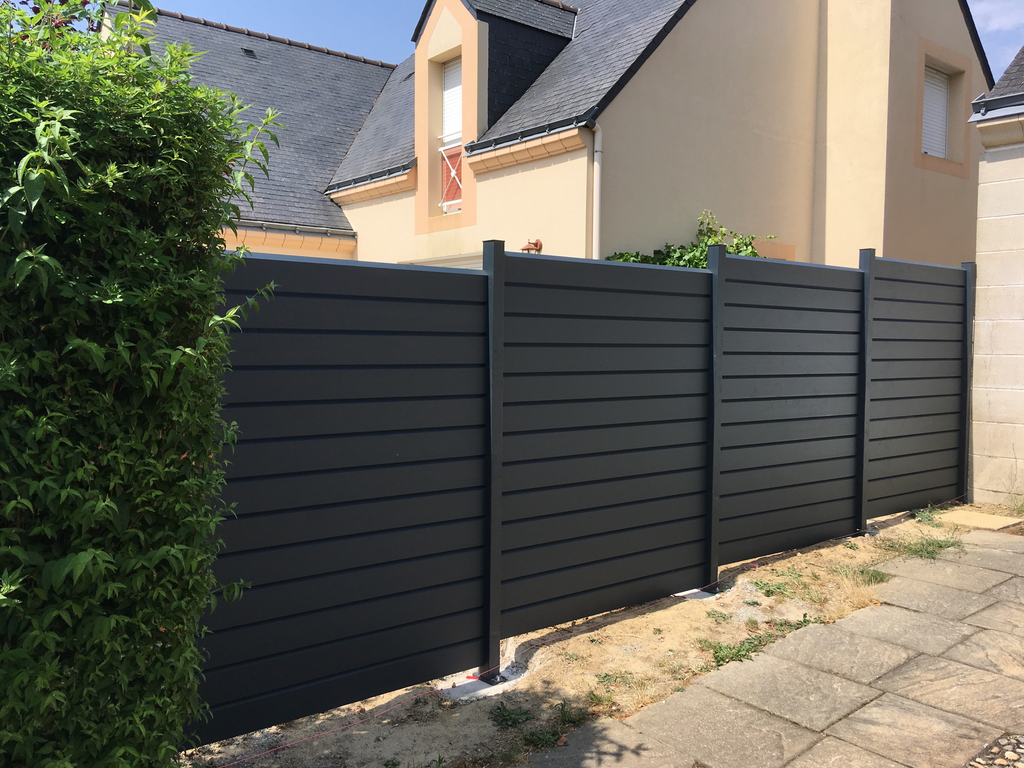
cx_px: 512
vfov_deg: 48.2
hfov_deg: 61.7
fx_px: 858
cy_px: 384
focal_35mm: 29
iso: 25
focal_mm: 4.15
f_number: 2.2
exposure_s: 1/1221
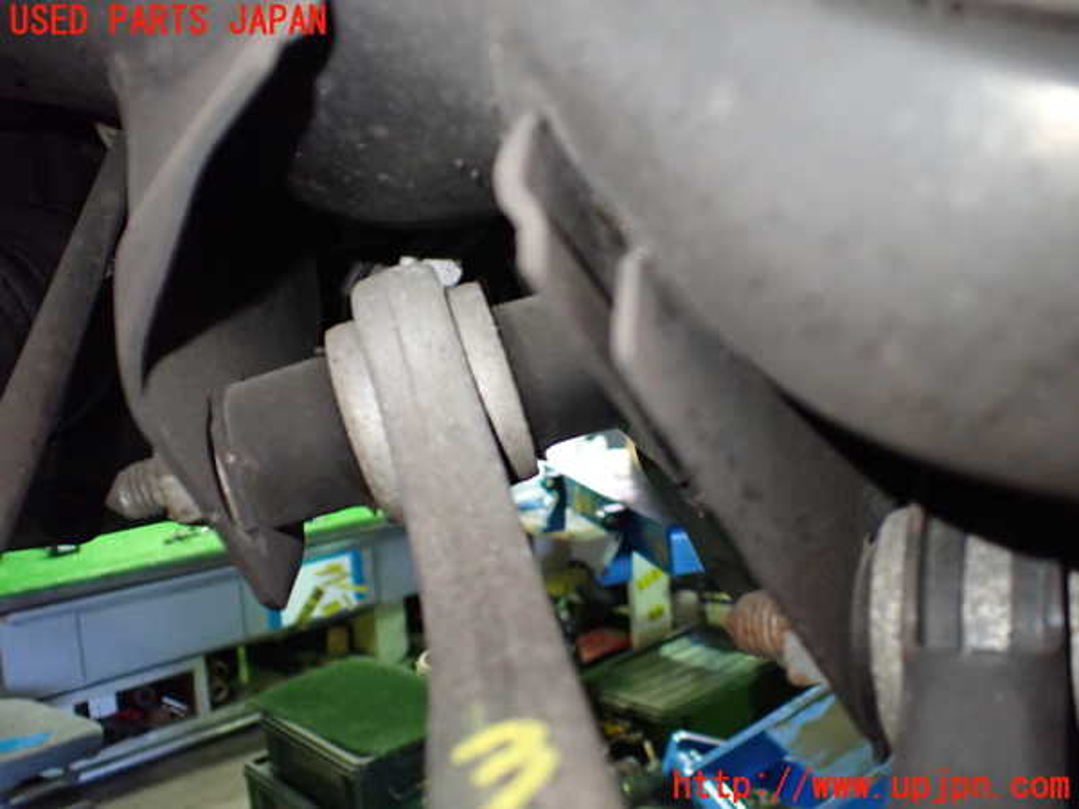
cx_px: 540
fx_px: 935
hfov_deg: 60.0
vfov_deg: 46.8
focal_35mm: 30
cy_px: 404
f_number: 2.3
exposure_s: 1/60
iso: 800
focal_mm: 5.4
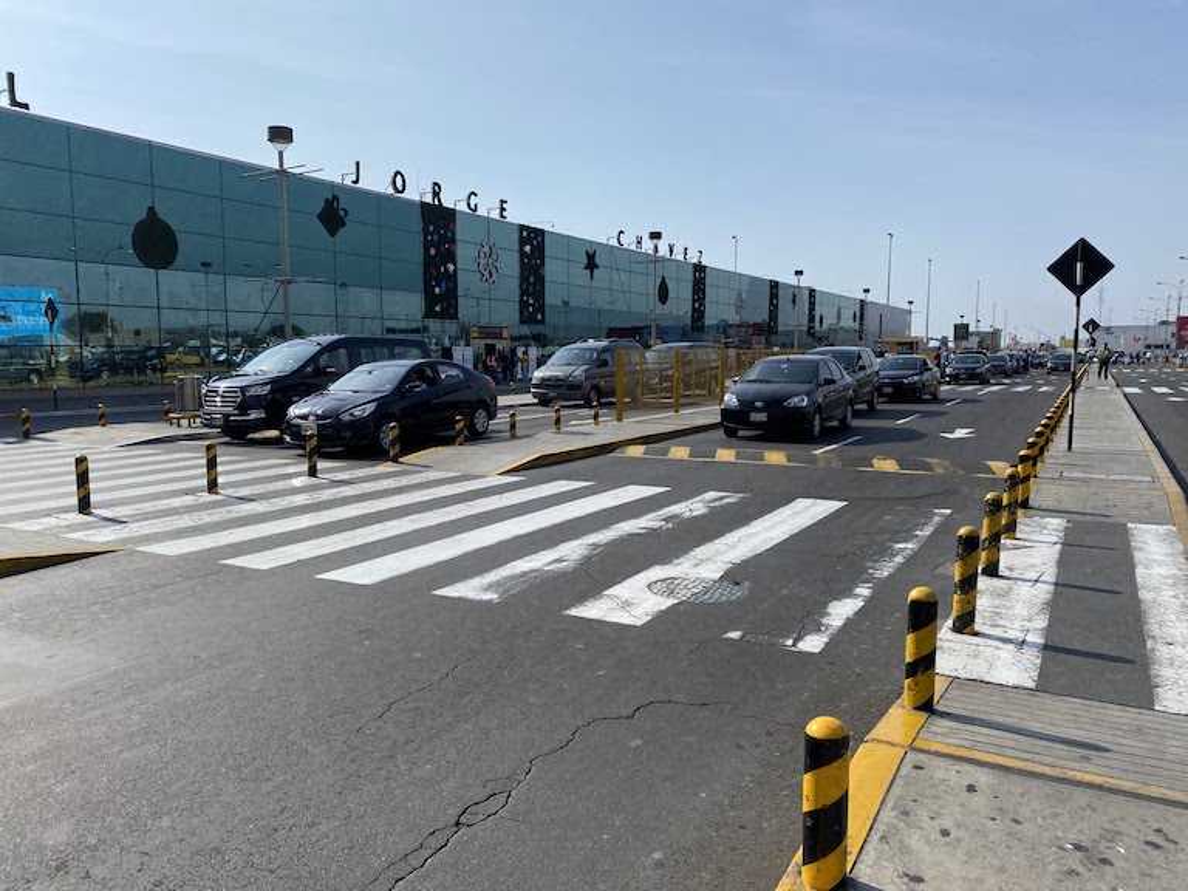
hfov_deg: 67.3
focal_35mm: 26
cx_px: 594
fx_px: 892
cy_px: 446
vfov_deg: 53.1
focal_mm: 4.25
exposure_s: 1/4292
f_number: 1.8
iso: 32
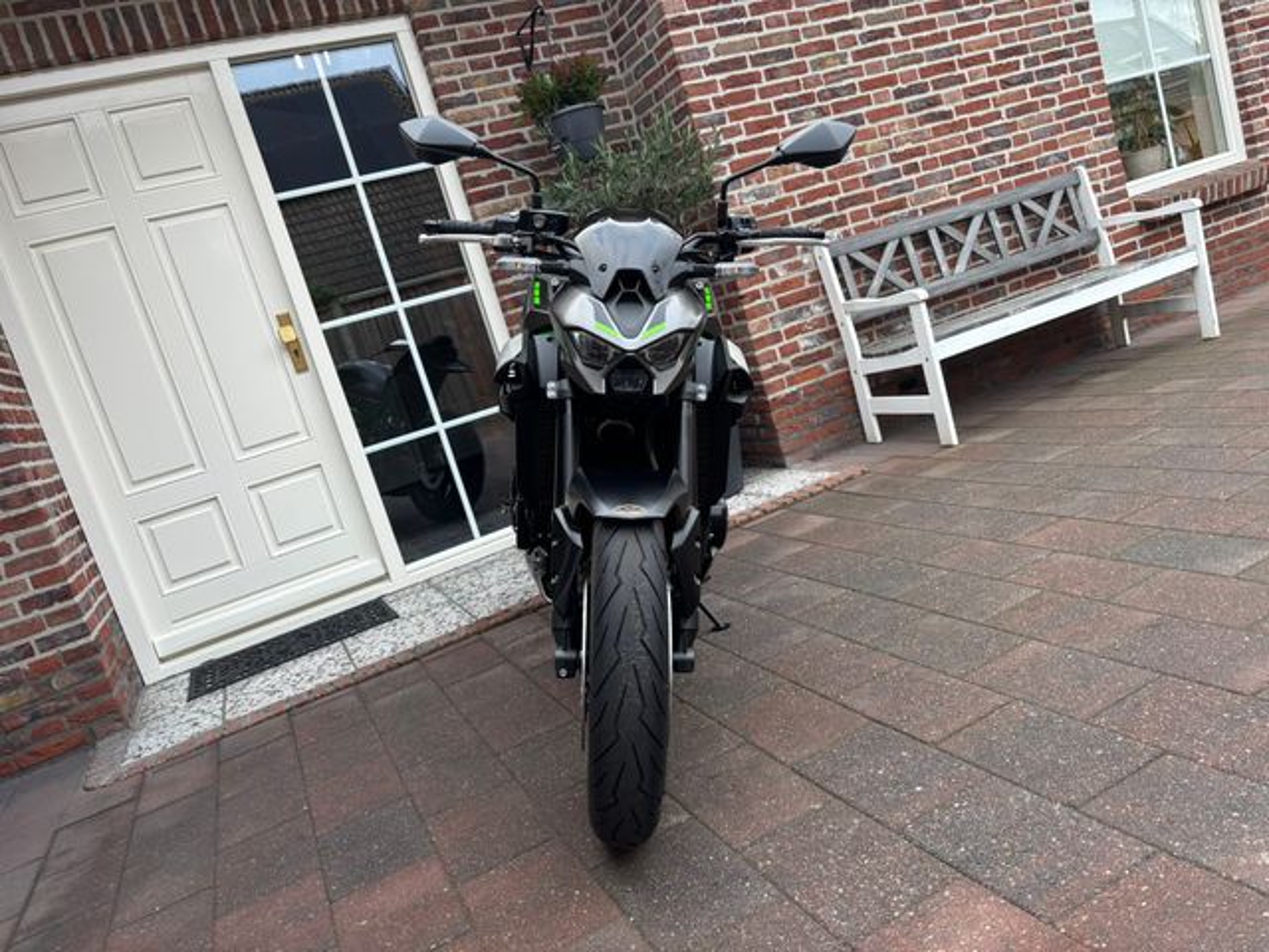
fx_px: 953
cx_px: 634
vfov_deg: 53.1
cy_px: 476
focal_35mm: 26
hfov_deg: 67.3
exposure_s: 1/121
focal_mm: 5.96
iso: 64
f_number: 1.6
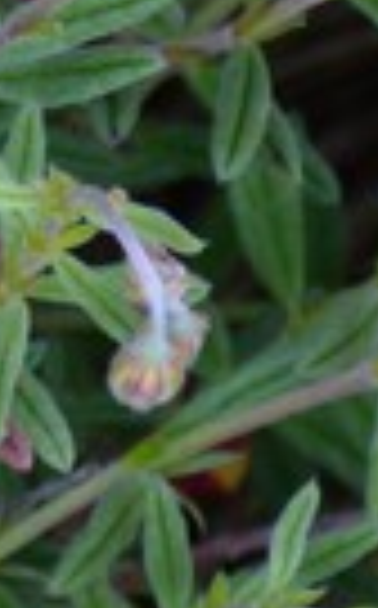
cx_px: -756
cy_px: -336
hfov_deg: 1.3
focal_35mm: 989
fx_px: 16352
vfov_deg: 2.1
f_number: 5.3
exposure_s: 1/500
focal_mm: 85
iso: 400
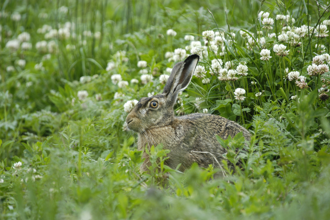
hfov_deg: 2.8
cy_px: 110
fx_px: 6869
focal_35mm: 750
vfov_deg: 1.8
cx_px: 165
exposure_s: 1/60
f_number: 6.3
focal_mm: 500
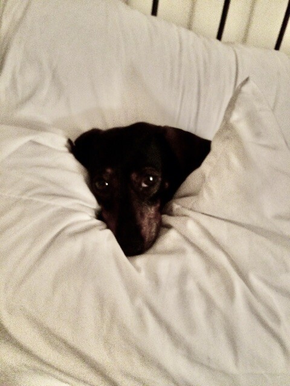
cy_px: 193
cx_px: 145
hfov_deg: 48.2
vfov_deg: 61.7
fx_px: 324
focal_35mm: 29
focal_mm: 4.15
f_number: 2.2
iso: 800
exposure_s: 1/15
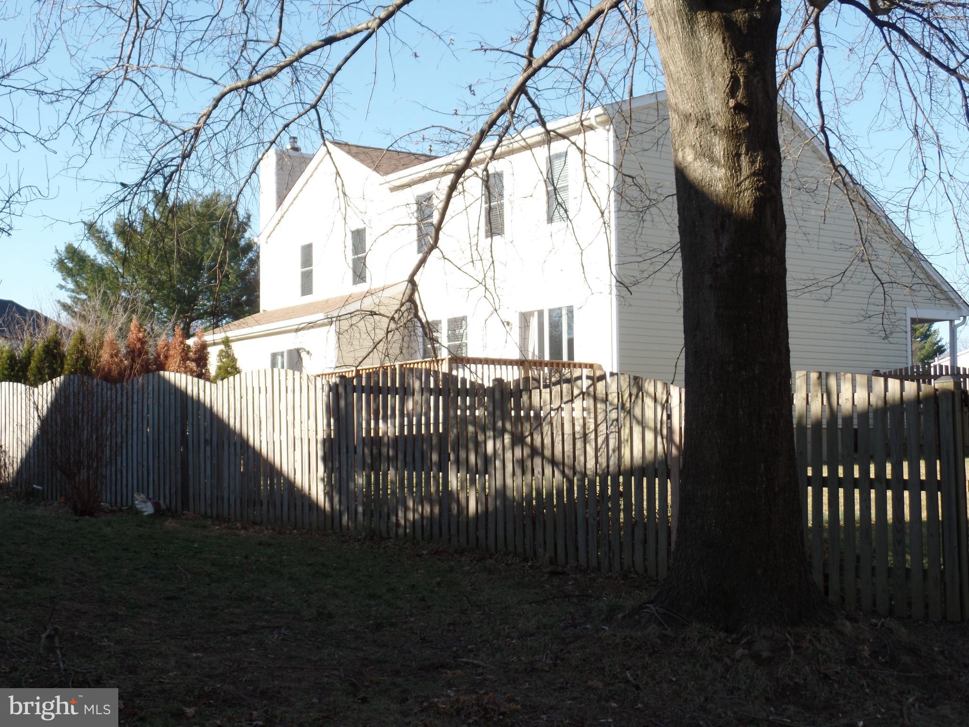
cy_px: 364
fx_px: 1456
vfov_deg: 28.0
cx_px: 484
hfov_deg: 36.8
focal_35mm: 52
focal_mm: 9.2
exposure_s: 1/350
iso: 80
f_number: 3.4
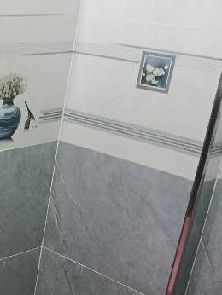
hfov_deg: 18.9
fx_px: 606
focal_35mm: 71
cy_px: 233
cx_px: -85
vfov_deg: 26.9
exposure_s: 1/50
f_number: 1.7
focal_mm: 5.24
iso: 1221
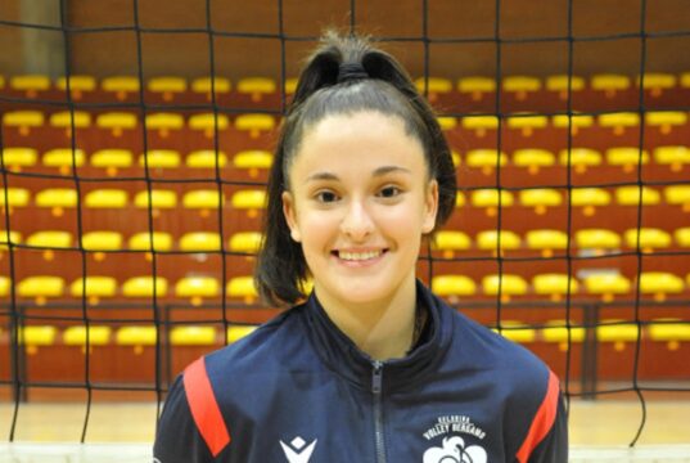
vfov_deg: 26.1
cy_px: 232
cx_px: 345
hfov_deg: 38.1
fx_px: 998
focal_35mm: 52
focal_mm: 52
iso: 5000
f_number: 4.5
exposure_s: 1/80
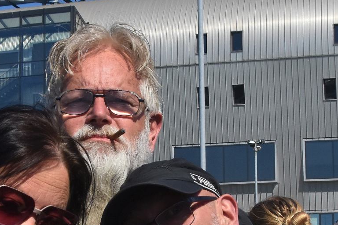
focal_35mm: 75
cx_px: 102
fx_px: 704
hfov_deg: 26.8
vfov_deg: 17.9
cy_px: 202
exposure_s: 1/1600
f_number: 9
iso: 500
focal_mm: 20
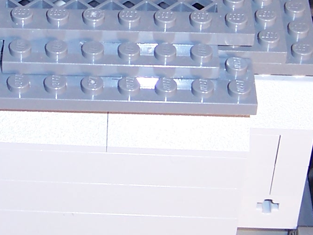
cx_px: 110
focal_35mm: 138
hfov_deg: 14.3
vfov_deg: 10.7
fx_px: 1248
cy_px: 16
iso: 80
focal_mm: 6.2
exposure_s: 1/400
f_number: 2.8
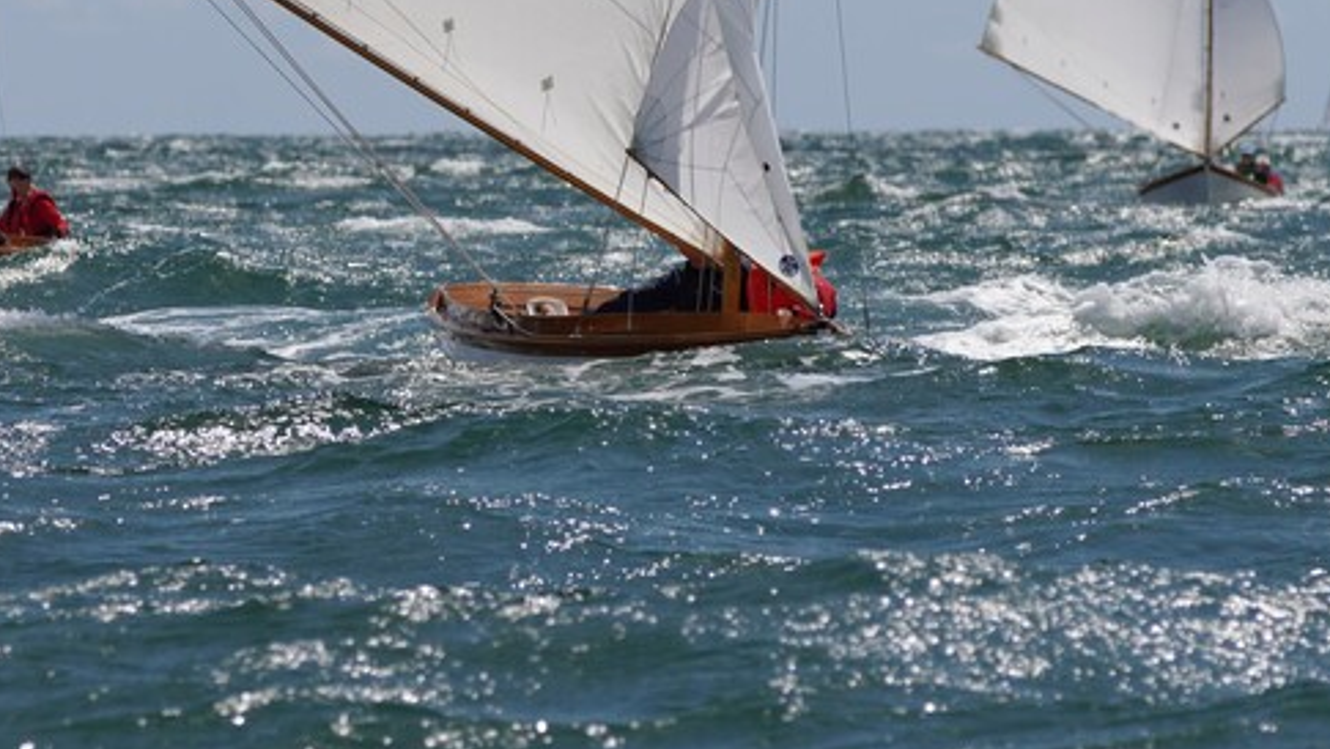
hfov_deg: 4.6
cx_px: 625
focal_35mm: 466
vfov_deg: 2.6
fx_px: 16437
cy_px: 213
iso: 100
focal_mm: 180
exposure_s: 1/1250
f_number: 5.6
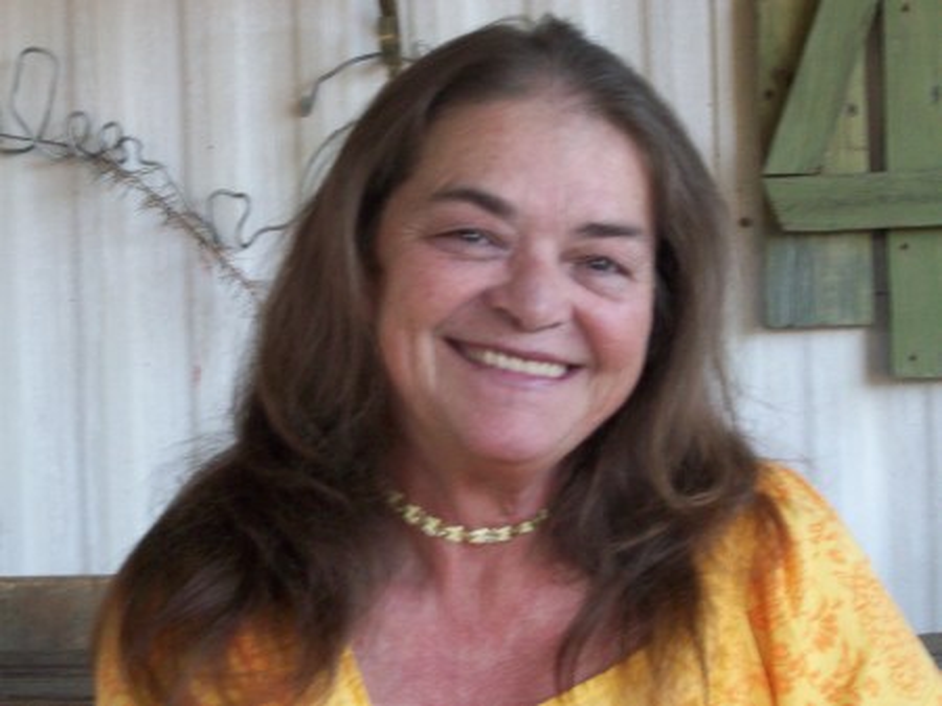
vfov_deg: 14.5
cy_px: 353
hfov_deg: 19.3
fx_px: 2774
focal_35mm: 102
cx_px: 471
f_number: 5.1
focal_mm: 17.1
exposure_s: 1/30.4
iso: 160
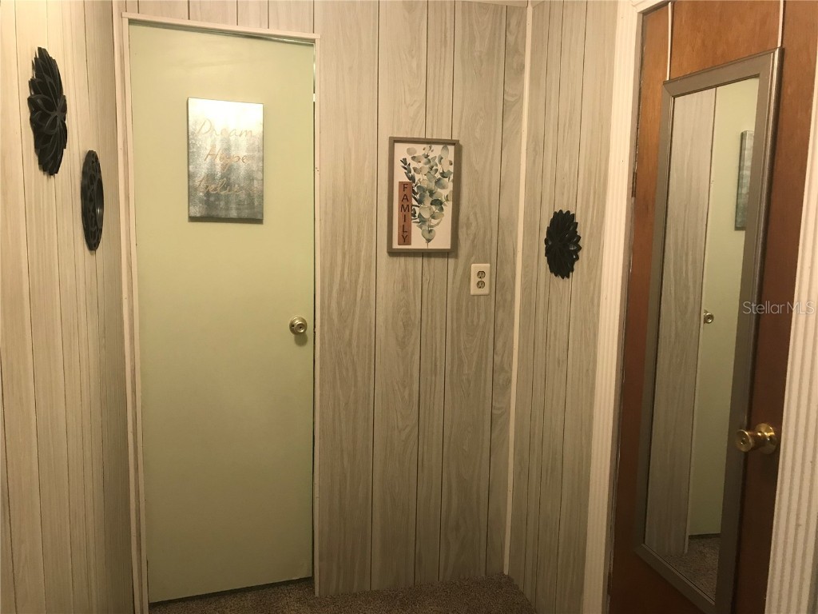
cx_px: 409
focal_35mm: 28
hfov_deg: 63.4
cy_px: 307
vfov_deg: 49.7
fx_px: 662
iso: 50
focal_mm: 3.99
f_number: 1.8
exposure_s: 1/15
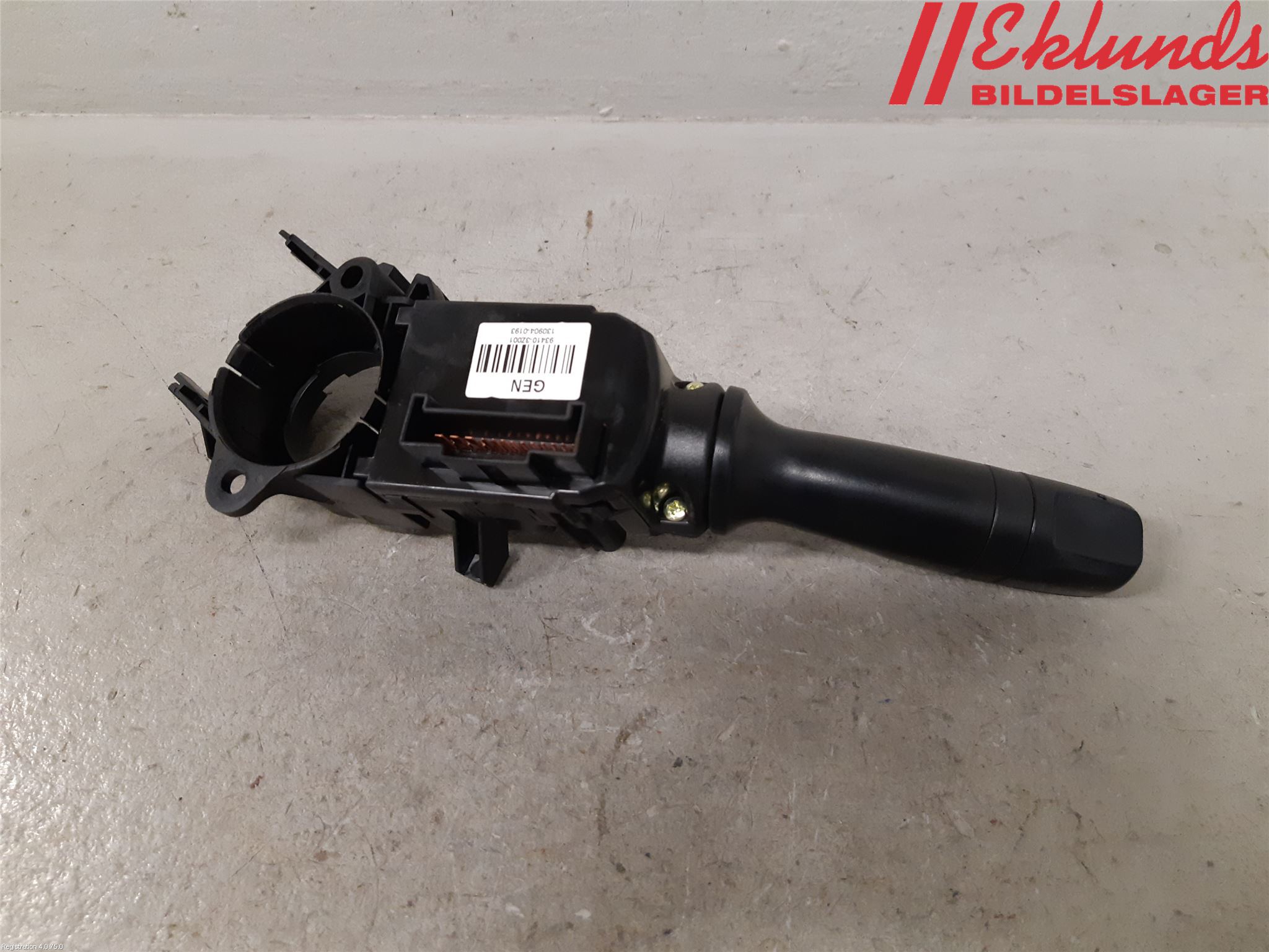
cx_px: 634
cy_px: 476
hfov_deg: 67.3
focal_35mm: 26
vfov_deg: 53.1
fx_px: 953
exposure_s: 1/50
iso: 250
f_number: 1.7
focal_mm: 3.93
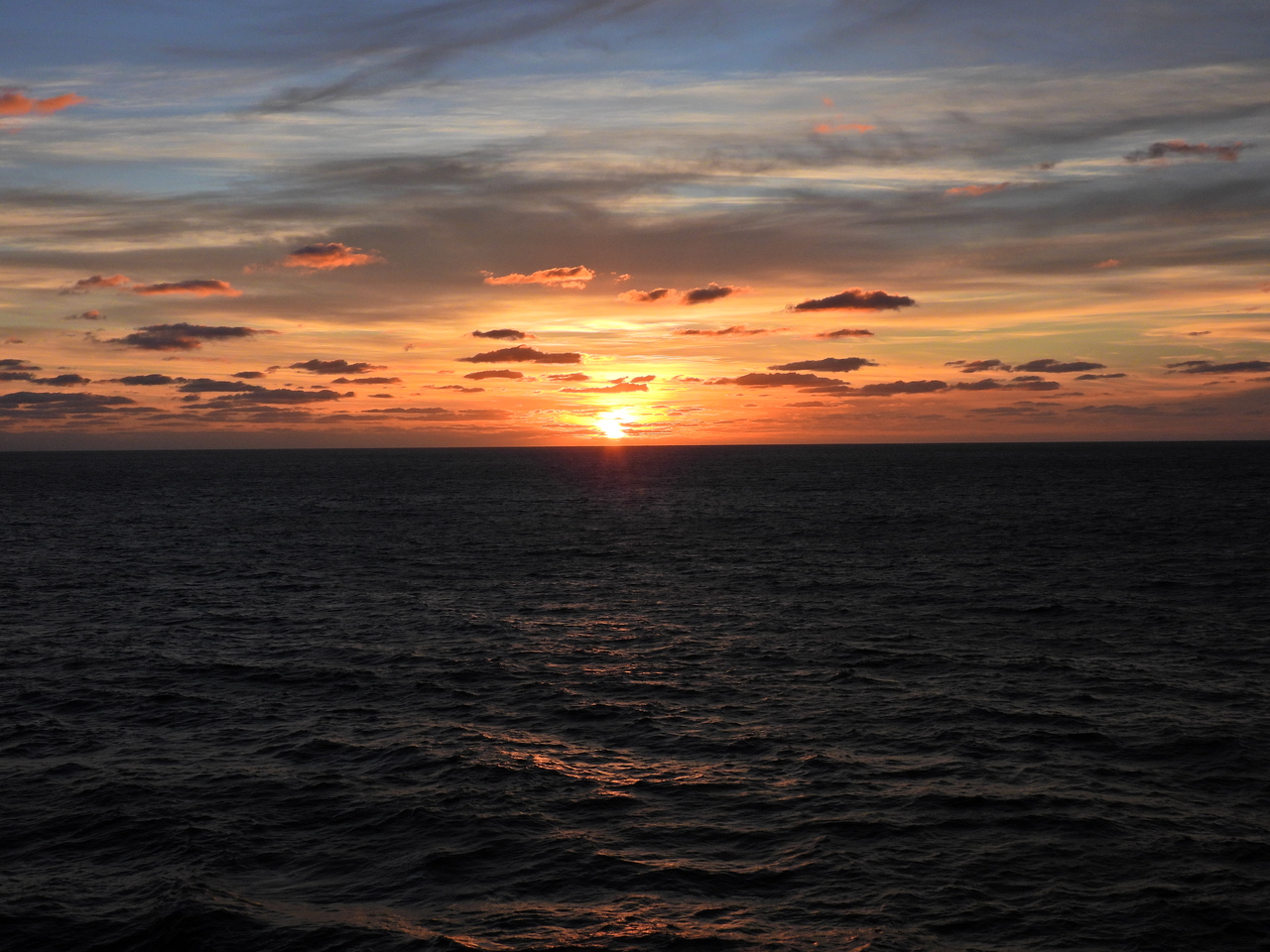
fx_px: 1578
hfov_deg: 43.9
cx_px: 635
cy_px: 476
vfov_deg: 33.6
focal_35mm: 43
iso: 100
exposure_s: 1/1250
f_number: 3.2
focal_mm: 7.7
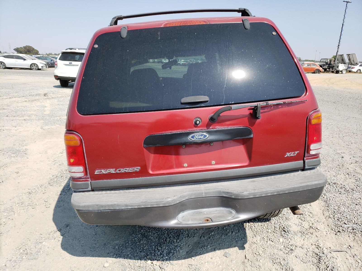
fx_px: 272
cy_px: 136
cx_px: 181
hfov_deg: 67.3
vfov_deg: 53.1
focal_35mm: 26
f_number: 1.5
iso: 50
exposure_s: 1/2000
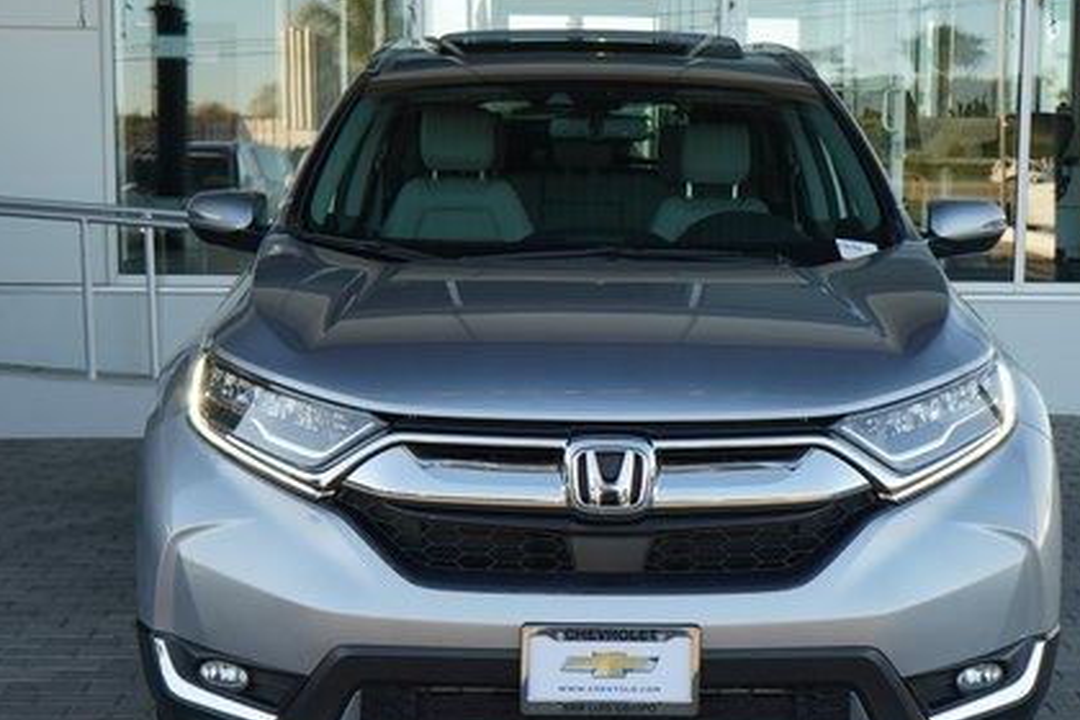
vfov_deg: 22.2
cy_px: 436
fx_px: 1830
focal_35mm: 61
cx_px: 627
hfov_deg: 32.8
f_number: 8
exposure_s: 1/320
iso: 800
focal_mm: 40
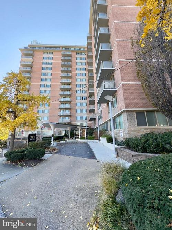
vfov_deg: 102.1
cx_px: 86
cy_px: 115
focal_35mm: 14
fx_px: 93
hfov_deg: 85.7
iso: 40
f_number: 2.2
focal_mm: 2.22
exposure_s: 1/171
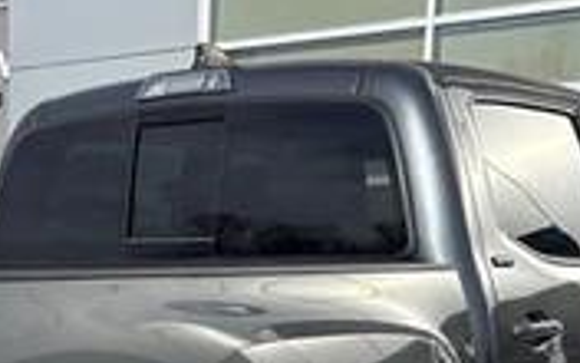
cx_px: 132
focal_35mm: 79
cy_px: 535
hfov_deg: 25.8
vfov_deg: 15.3
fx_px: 1249
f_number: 1.6
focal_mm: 5.96
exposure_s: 1/3125
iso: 50
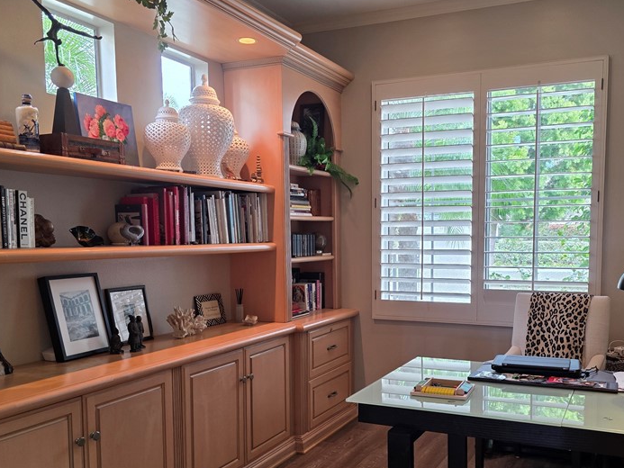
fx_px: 613
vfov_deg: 41.6
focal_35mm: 34
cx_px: 362
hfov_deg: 53.7
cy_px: 280
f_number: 1.7
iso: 200
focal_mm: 6.3
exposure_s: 1/120
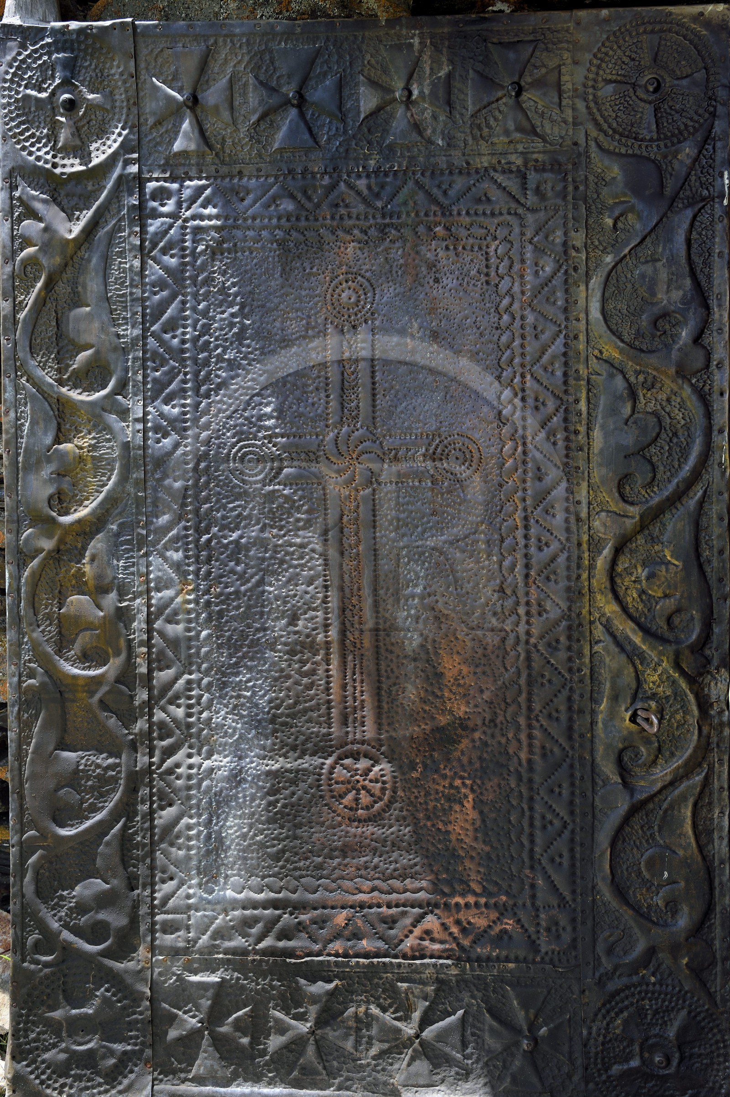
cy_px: 548
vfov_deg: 50.7
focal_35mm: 38
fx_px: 1157
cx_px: 365
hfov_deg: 35.0
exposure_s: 1/160
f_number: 7.1
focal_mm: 38
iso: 200
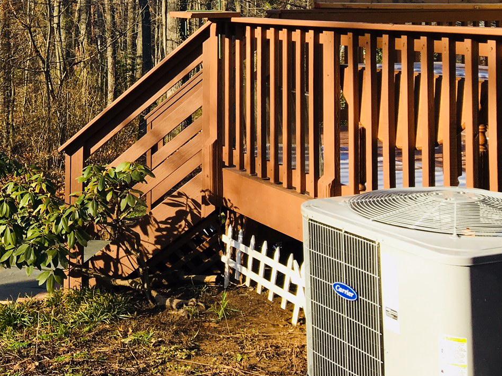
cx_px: 32
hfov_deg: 29.6
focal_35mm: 62
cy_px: -14
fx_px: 899
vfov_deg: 22.6
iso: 25
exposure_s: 1/541
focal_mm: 4.15
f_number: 2.2
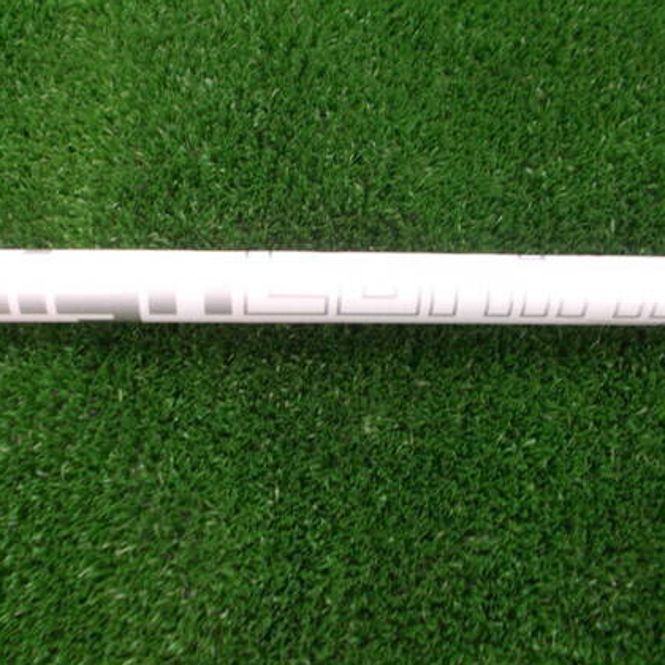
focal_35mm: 35
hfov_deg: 47.0
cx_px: 274
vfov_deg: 47.2
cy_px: 302
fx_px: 761
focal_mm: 4.6
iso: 200
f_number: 3.2
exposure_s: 1/25
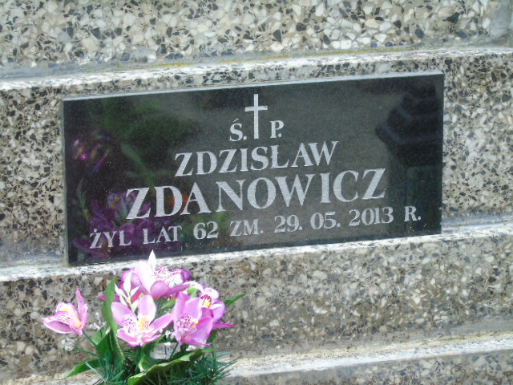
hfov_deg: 13.9
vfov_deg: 10.4
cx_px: 256
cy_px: 192
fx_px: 2104
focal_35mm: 142
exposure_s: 1/125
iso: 250
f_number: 4.7
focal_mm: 25
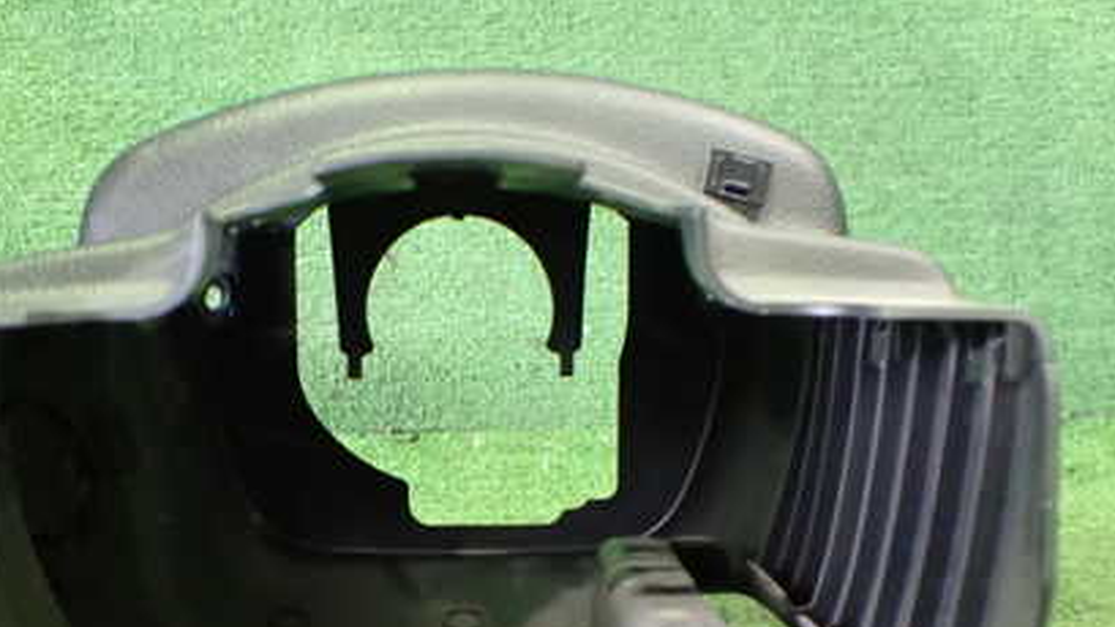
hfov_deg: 42.5
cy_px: 515
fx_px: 1419
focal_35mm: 48
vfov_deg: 24.5
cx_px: 409
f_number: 2.3
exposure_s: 1/30
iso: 1250
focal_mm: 5.4
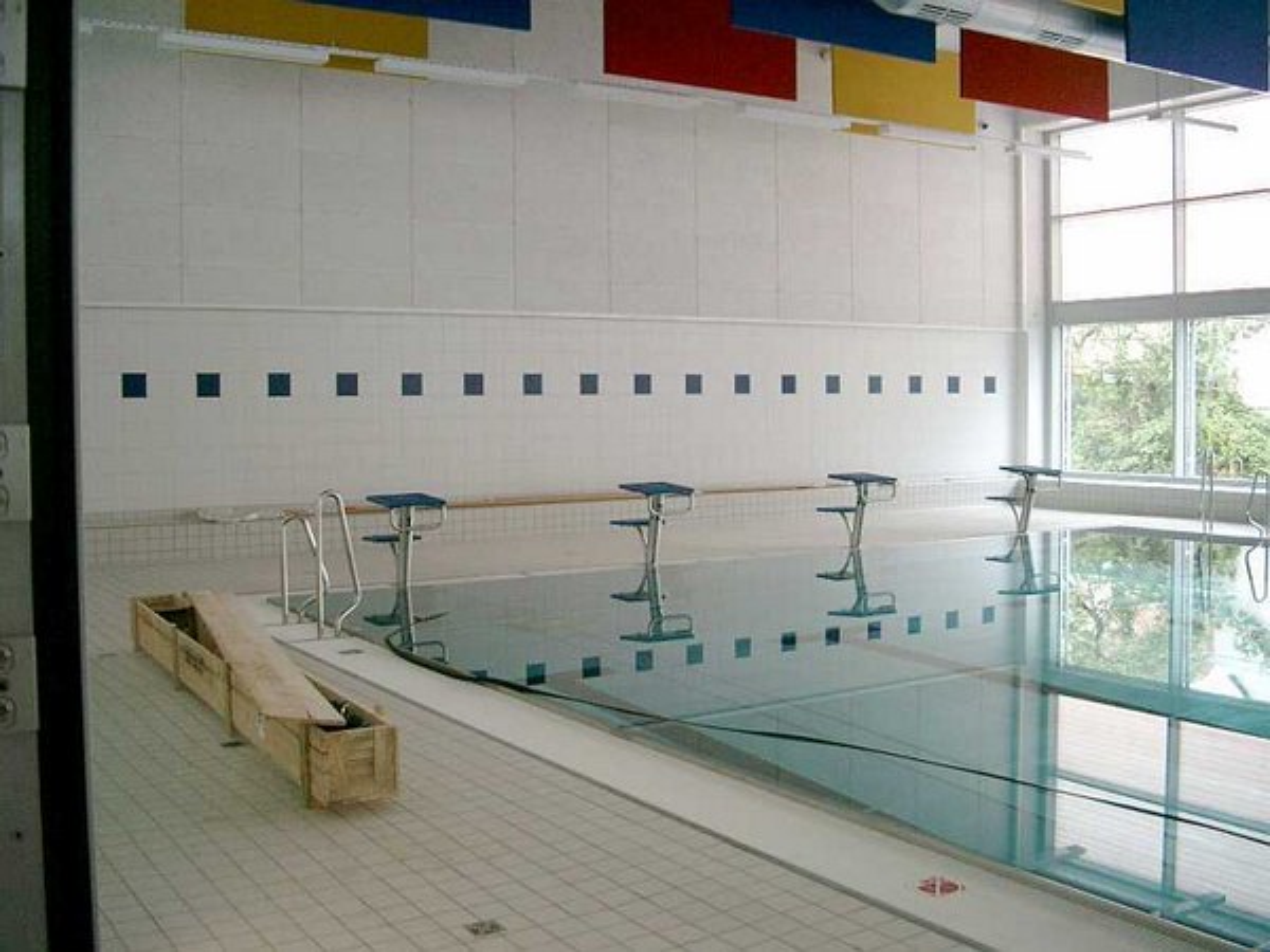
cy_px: 476
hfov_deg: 50.1
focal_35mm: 37
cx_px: 635
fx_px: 1357
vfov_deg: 38.7
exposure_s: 1/125
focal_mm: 7.6
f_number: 2.6
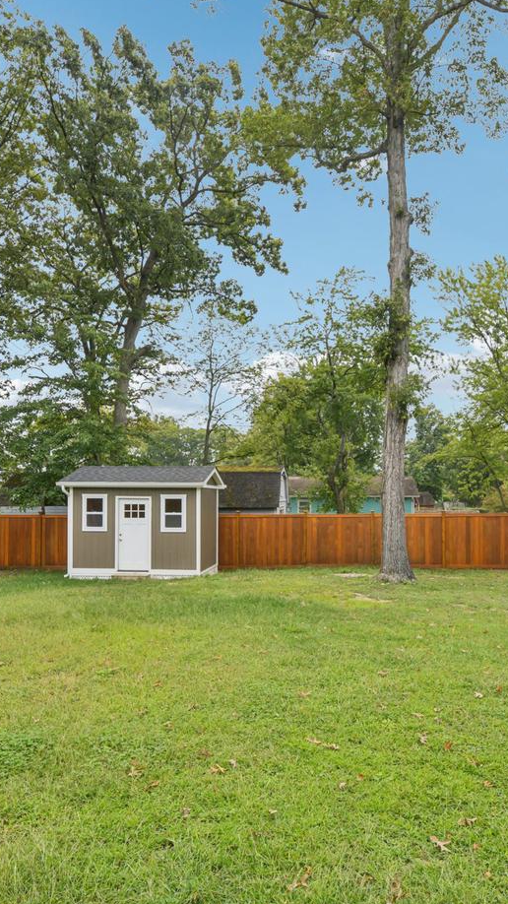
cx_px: 285
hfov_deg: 49.4
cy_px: 466
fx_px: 551
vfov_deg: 78.7
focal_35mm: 23
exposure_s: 1/125
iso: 100
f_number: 8
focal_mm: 14
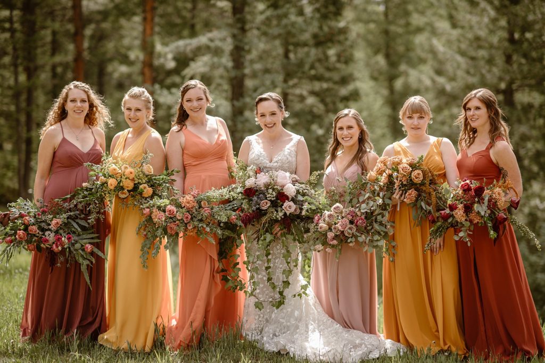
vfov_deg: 16.1
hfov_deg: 23.9
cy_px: 182
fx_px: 1286
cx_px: 272
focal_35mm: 85
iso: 200
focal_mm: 85
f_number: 2
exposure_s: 1/2000
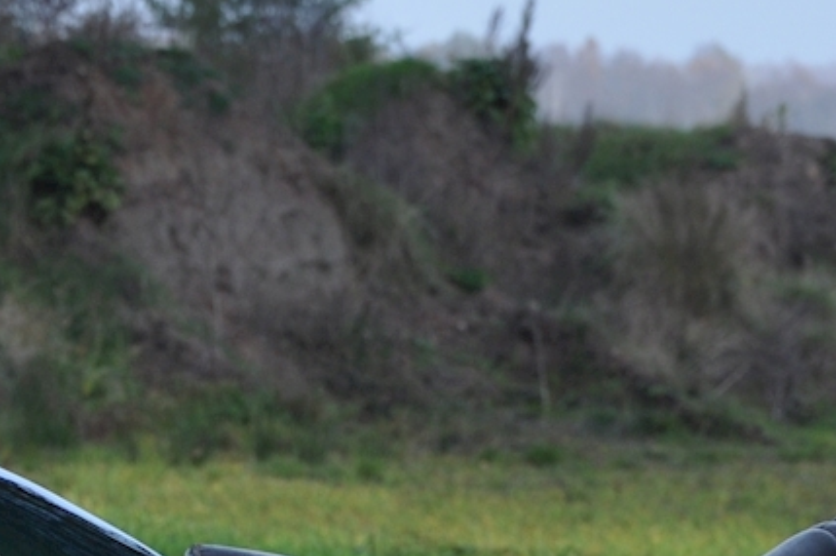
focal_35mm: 336
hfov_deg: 6.1
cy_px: 775
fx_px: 7794
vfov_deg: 4.1
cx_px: 166
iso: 200
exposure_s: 1/250
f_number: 7.1
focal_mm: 50
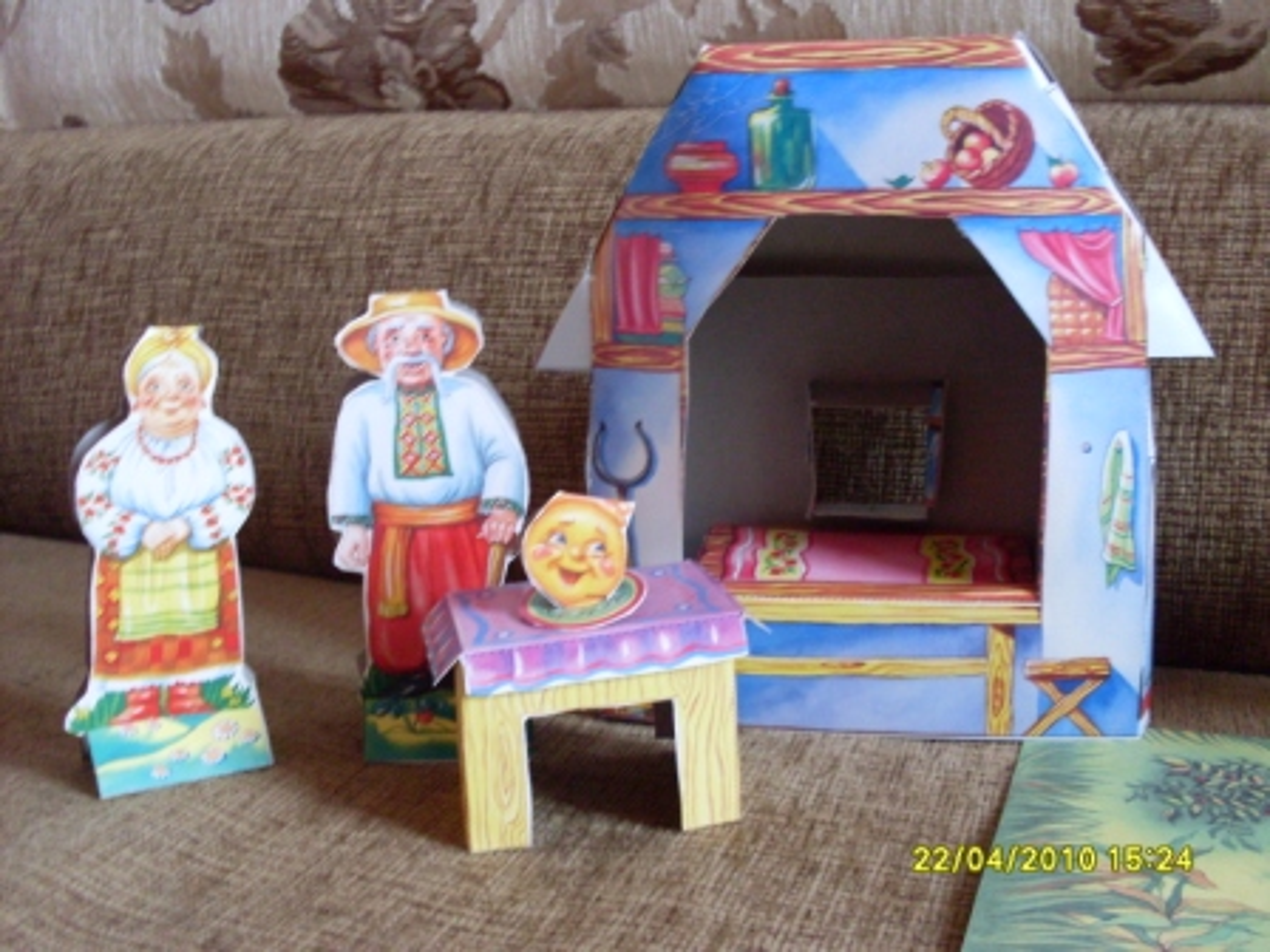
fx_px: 1394
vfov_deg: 37.7
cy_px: 476
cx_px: 635
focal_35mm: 38
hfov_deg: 49.0
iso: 200
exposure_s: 1/10
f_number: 2.8
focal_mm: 6.3
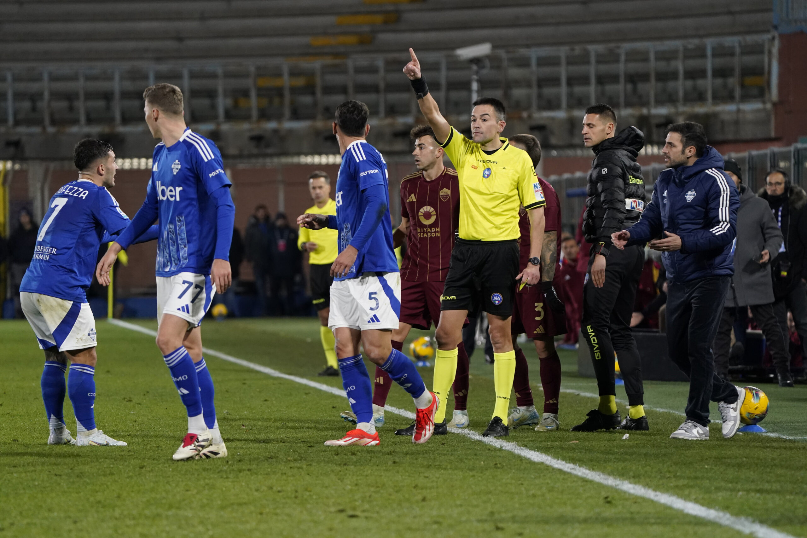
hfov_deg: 6.9
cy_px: 269
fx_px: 6725
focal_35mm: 300
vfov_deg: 4.6
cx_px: 404
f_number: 6.3
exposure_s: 1/800
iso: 4000
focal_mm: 300
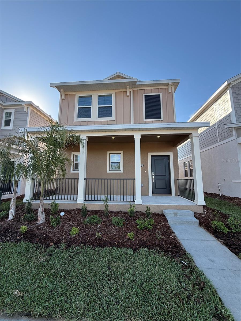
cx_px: 120
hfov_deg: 85.7
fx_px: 130
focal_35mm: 14
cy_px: 160
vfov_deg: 102.1
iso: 64
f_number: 2.2
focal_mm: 2.22
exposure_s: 1/439
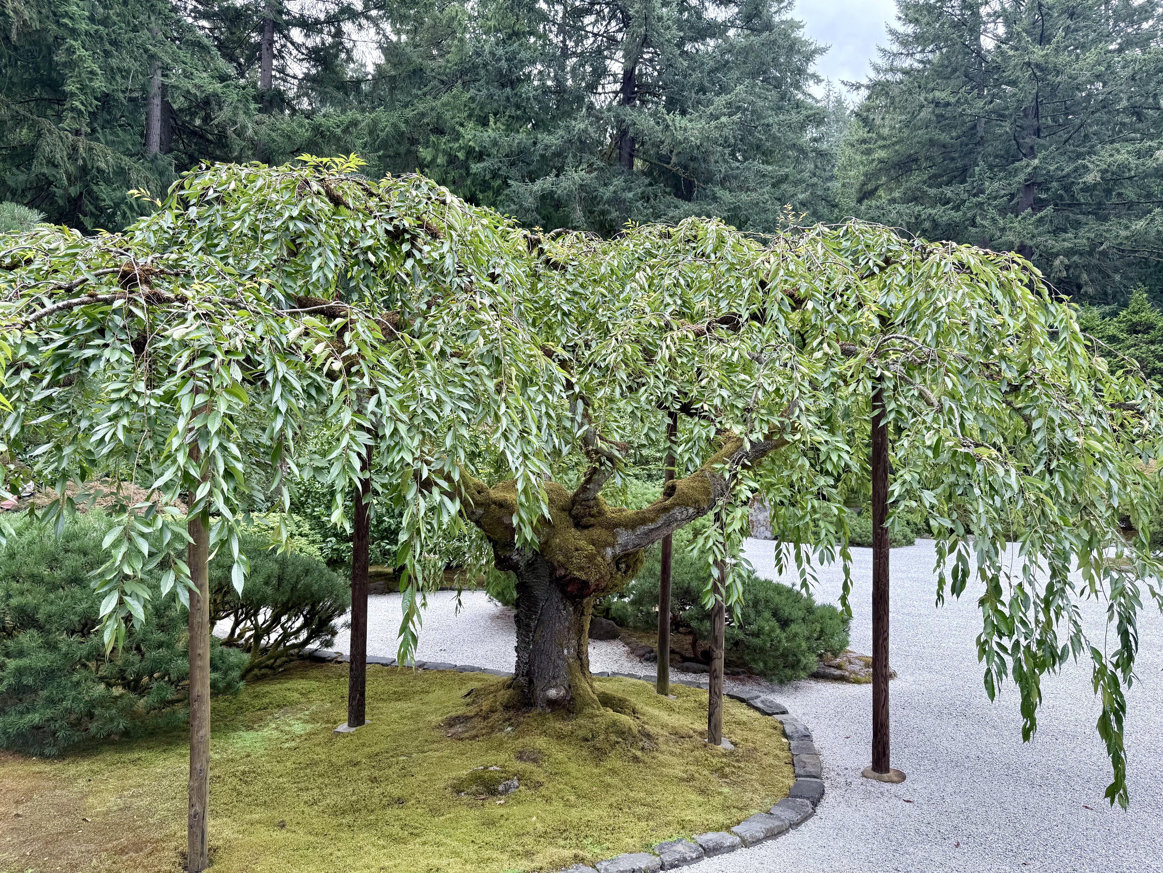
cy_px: 436
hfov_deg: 71.6
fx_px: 806
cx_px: 582
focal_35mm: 24
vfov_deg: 56.8
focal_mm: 6.76
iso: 80
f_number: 1.78
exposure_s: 1/401
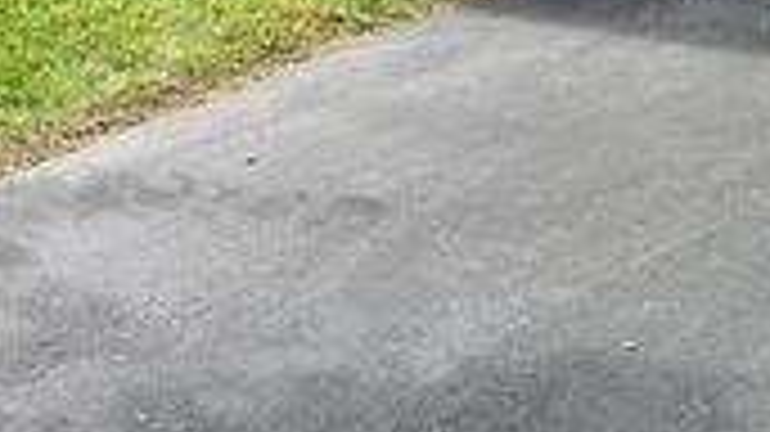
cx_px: 509
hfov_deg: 25.5
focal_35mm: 83
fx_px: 1694
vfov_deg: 13.0
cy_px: -376
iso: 50
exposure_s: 1/1422
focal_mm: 5.1
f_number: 1.6
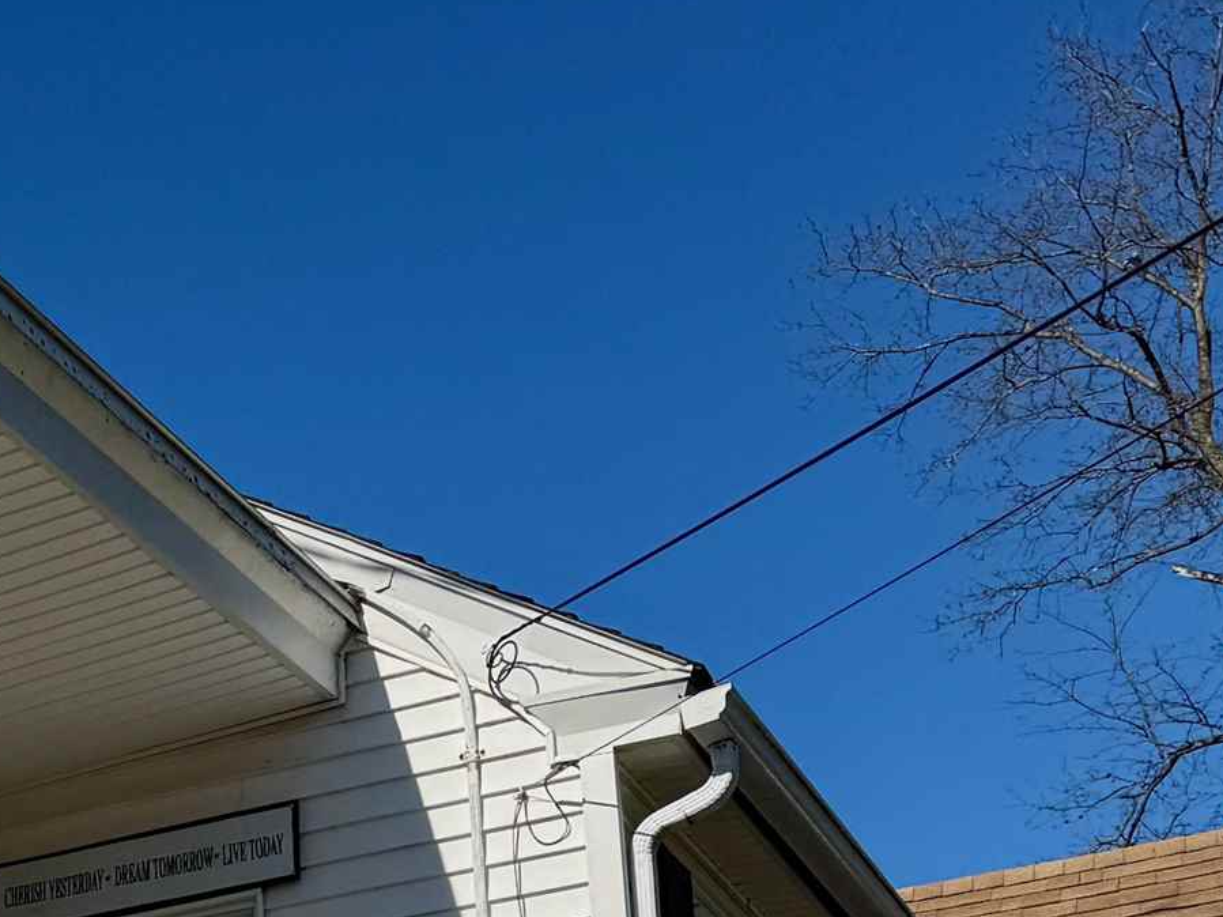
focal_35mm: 82
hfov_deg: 20.7
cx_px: -565
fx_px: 2897
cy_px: 1376
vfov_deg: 16.4
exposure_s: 1/12346
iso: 80
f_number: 1.78
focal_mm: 6.76
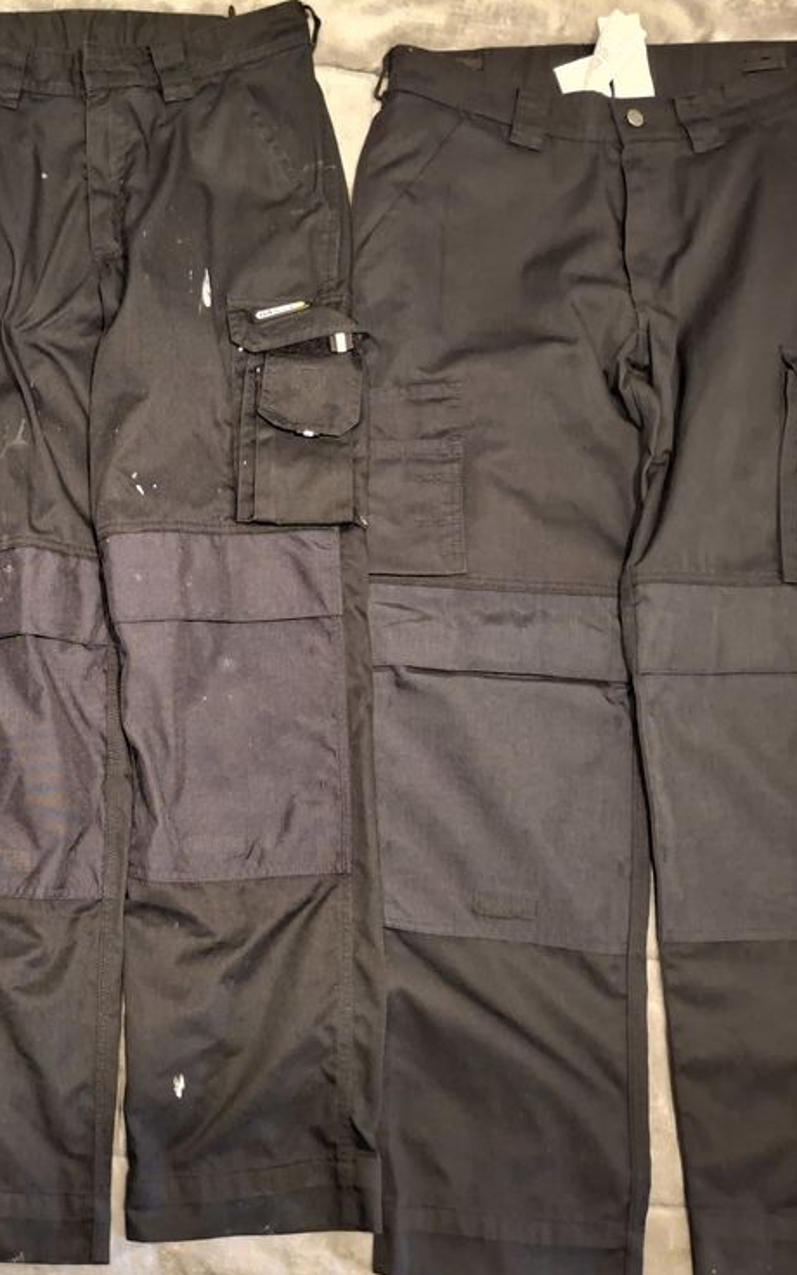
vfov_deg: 54.0
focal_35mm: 36
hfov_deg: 33.6
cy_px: 638
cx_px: 88
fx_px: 1251
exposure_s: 1/10
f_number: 1.8
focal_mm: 4.69
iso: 1250
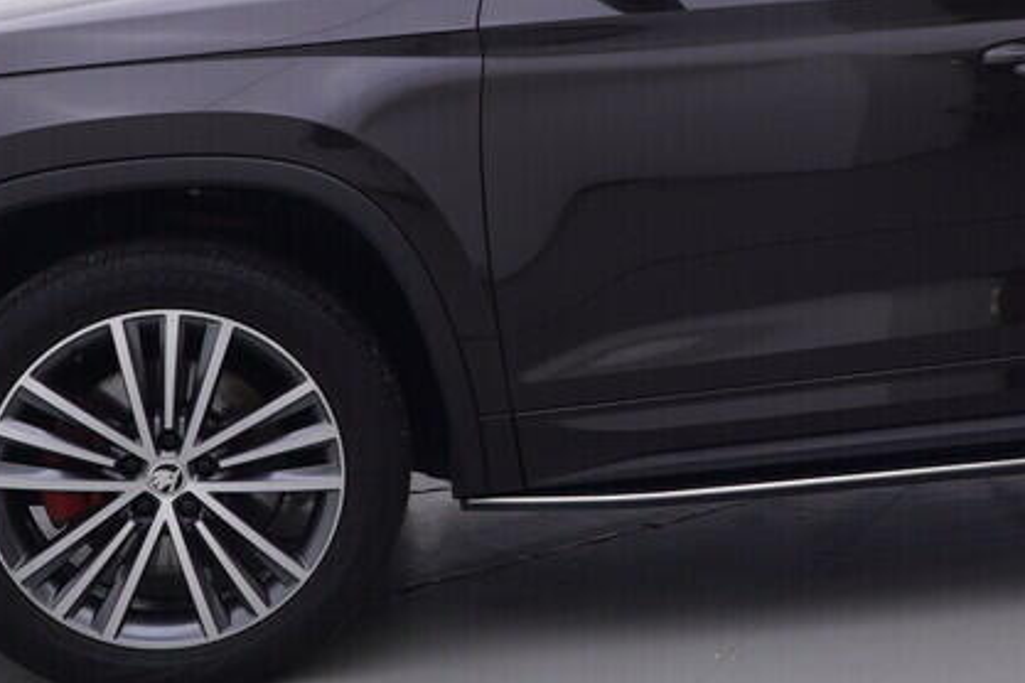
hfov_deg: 25.2
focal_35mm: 78
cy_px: 155
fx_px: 2213
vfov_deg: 17.4
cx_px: 951
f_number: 5
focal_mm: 15
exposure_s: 1/80
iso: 200
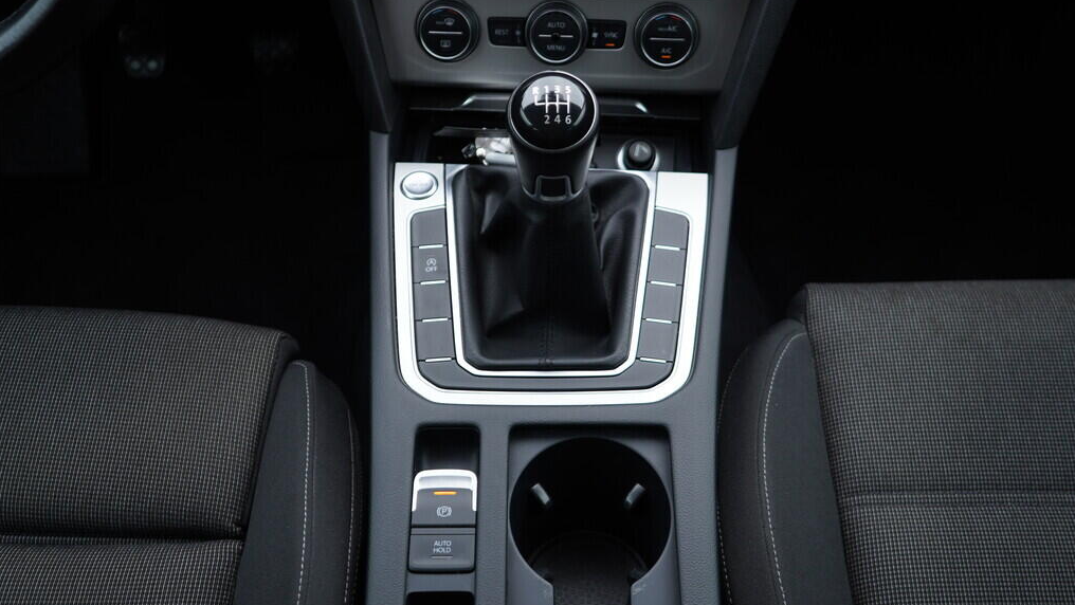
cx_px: 538
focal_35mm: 38
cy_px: 305
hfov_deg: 52.8
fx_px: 1083
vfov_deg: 31.2
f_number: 2.8
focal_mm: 24
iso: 160
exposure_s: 1/40
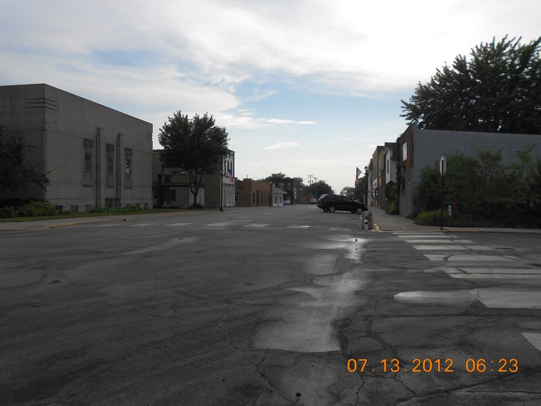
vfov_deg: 48.2
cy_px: 203
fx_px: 453
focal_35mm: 29
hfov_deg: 61.7
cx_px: 270
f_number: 8.5
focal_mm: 5.1
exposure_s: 1/320
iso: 80
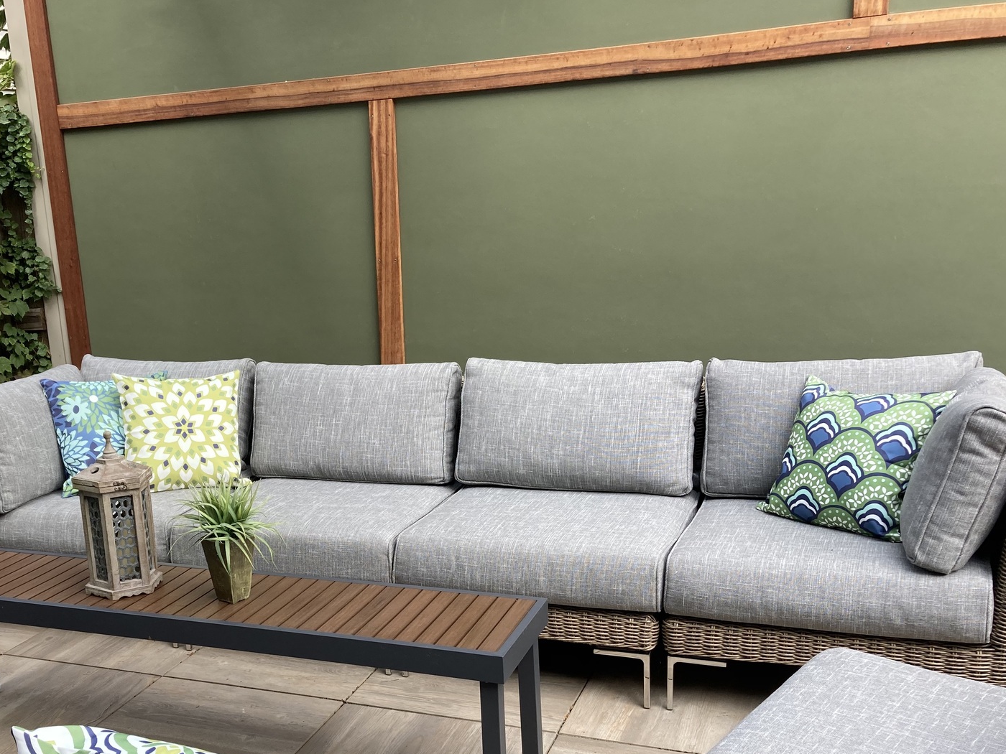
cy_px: 532
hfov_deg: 46.1
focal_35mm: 40
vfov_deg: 35.4
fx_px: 1162
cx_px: 334
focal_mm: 3.99
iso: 20
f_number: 1.8
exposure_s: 1/249
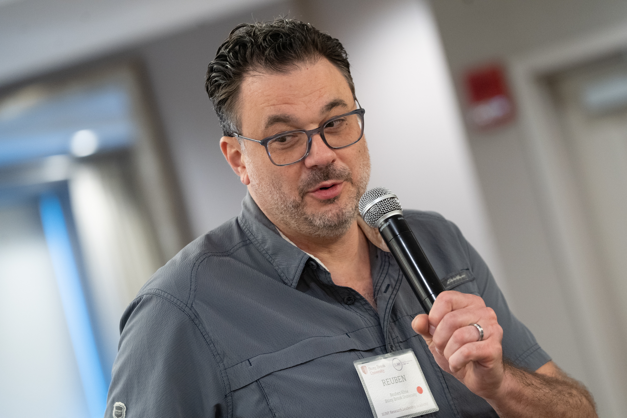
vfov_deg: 6.9
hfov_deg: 10.3
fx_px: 3483
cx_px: 314
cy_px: 209
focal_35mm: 200
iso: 4000
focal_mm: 200
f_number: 4.5
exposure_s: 1/160
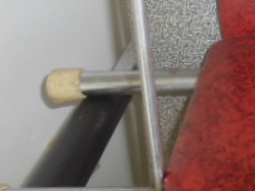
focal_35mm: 82
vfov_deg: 17.9
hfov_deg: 21.0
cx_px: 359
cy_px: 58
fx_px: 604
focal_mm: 4.6
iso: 200
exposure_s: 1/30
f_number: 3.5
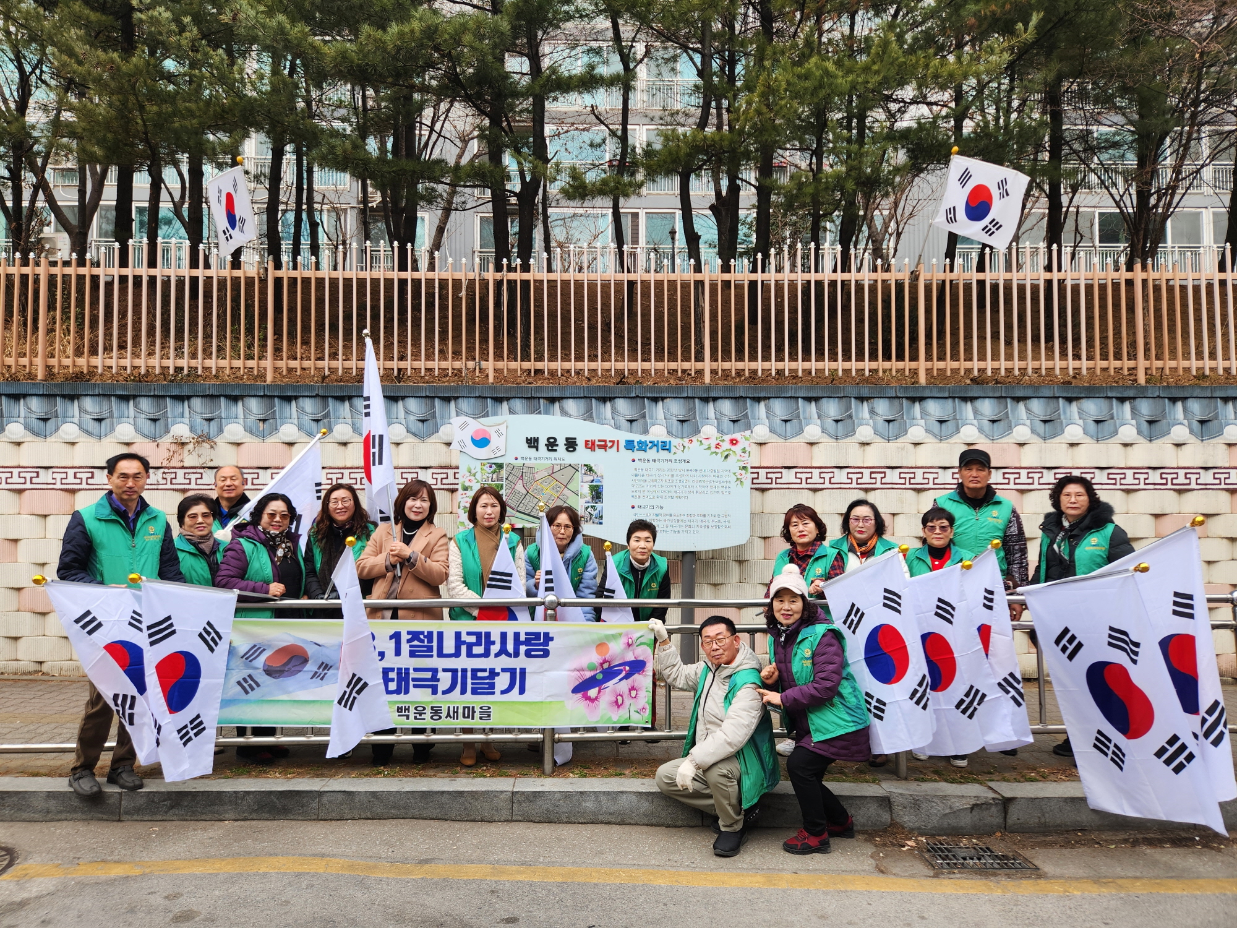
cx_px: 618
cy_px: 464
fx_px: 822
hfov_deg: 73.9
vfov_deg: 58.9
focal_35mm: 23
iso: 20
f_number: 1.8
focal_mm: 5.4
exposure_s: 1/180
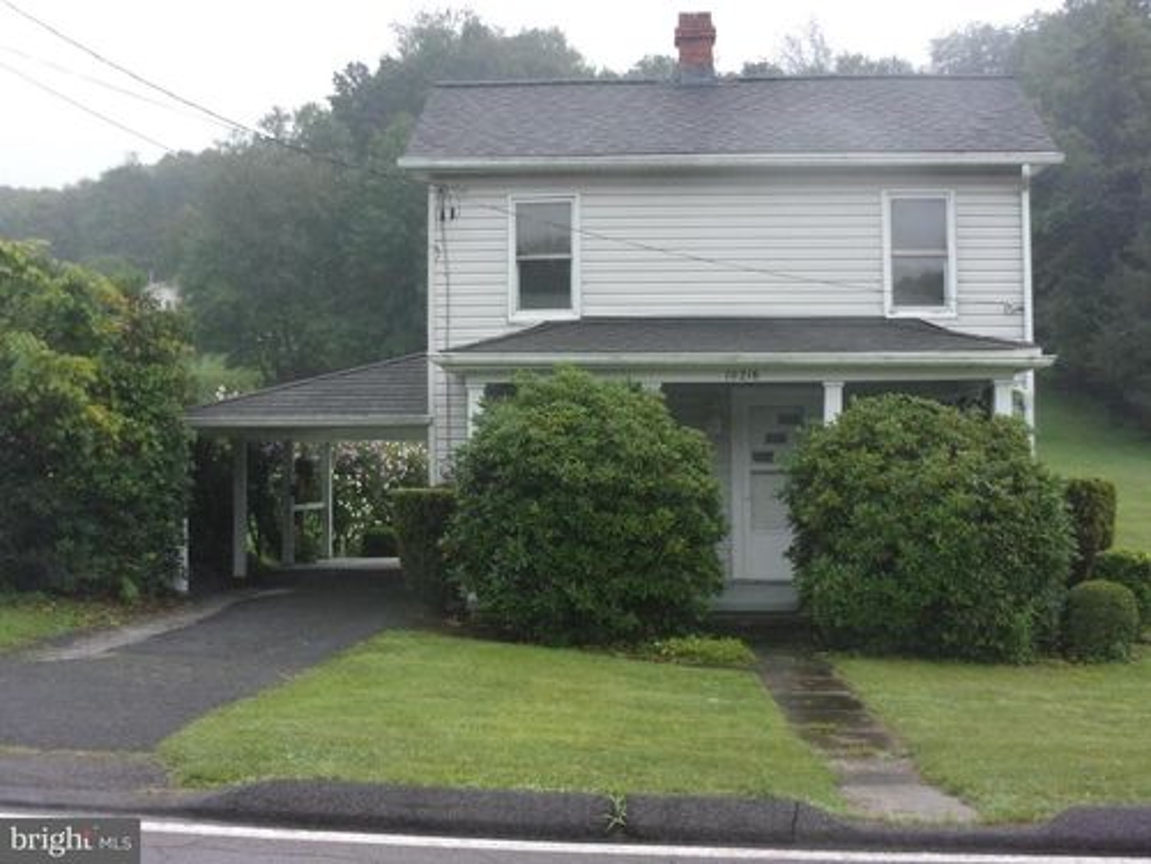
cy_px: 432
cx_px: 576
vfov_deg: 27.5
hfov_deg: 36.2
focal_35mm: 53
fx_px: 1762
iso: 200
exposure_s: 1/180
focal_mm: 9.5
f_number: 4.9
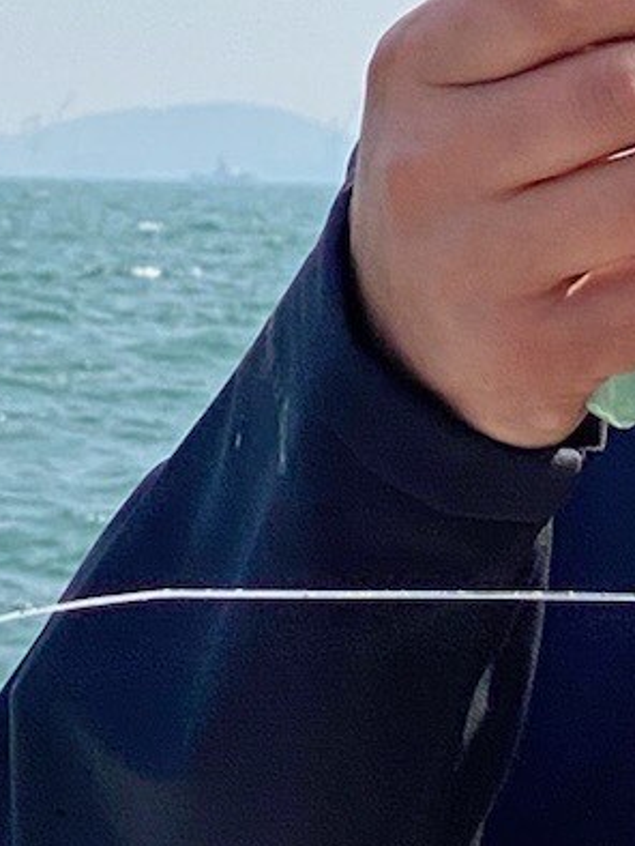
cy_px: 167
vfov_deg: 7.3
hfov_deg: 5.5
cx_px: 789
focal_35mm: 270
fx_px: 6597
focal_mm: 6
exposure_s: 1/2660
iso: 20
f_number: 2
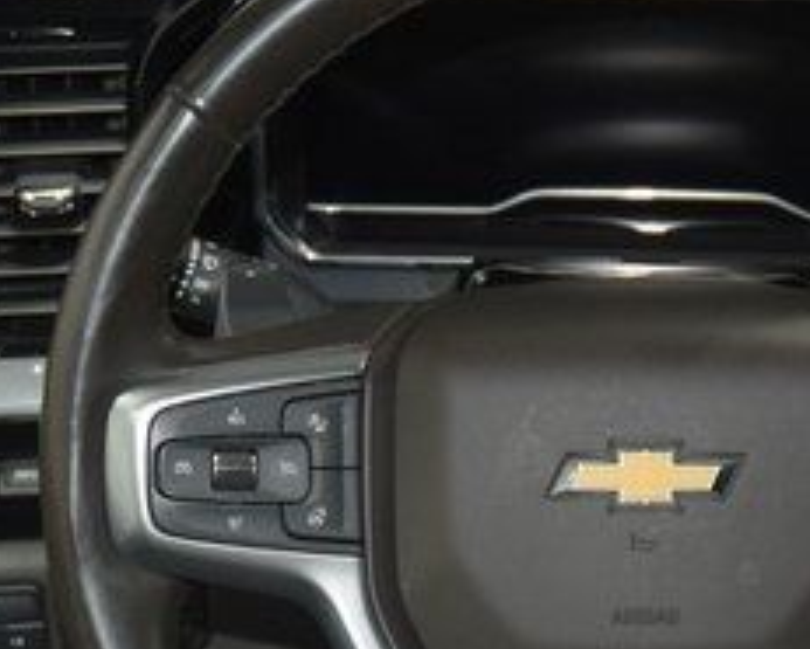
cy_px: 472
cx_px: 652
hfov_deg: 18.1
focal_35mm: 105
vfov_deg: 14.6
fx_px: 2525
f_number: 3.8
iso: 2200
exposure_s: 1/50
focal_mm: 27
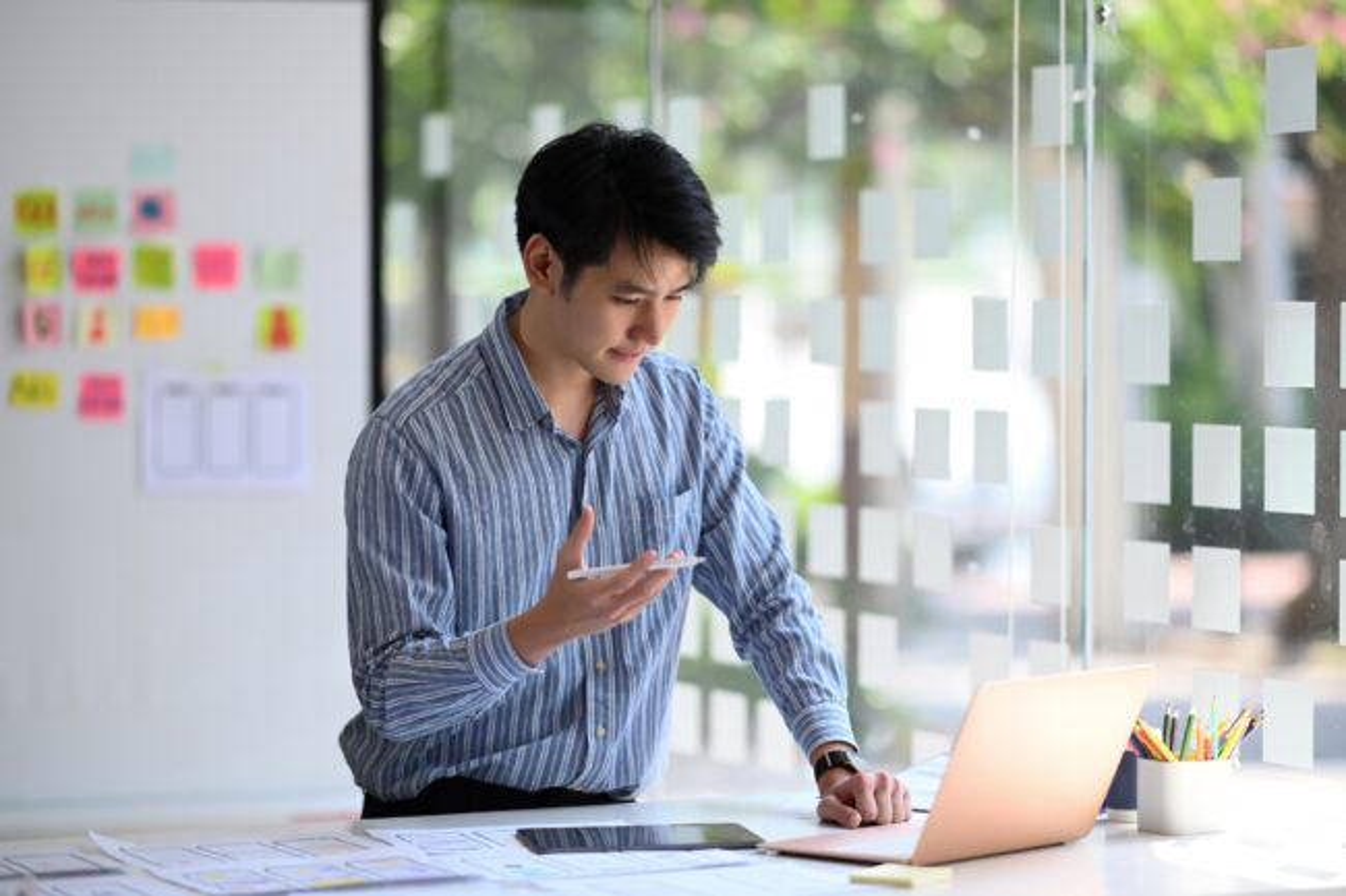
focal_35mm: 105
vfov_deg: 13.0
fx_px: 3925
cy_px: 448
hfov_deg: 19.5
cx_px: 673
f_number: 1.8
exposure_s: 1/3200
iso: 640
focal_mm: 105
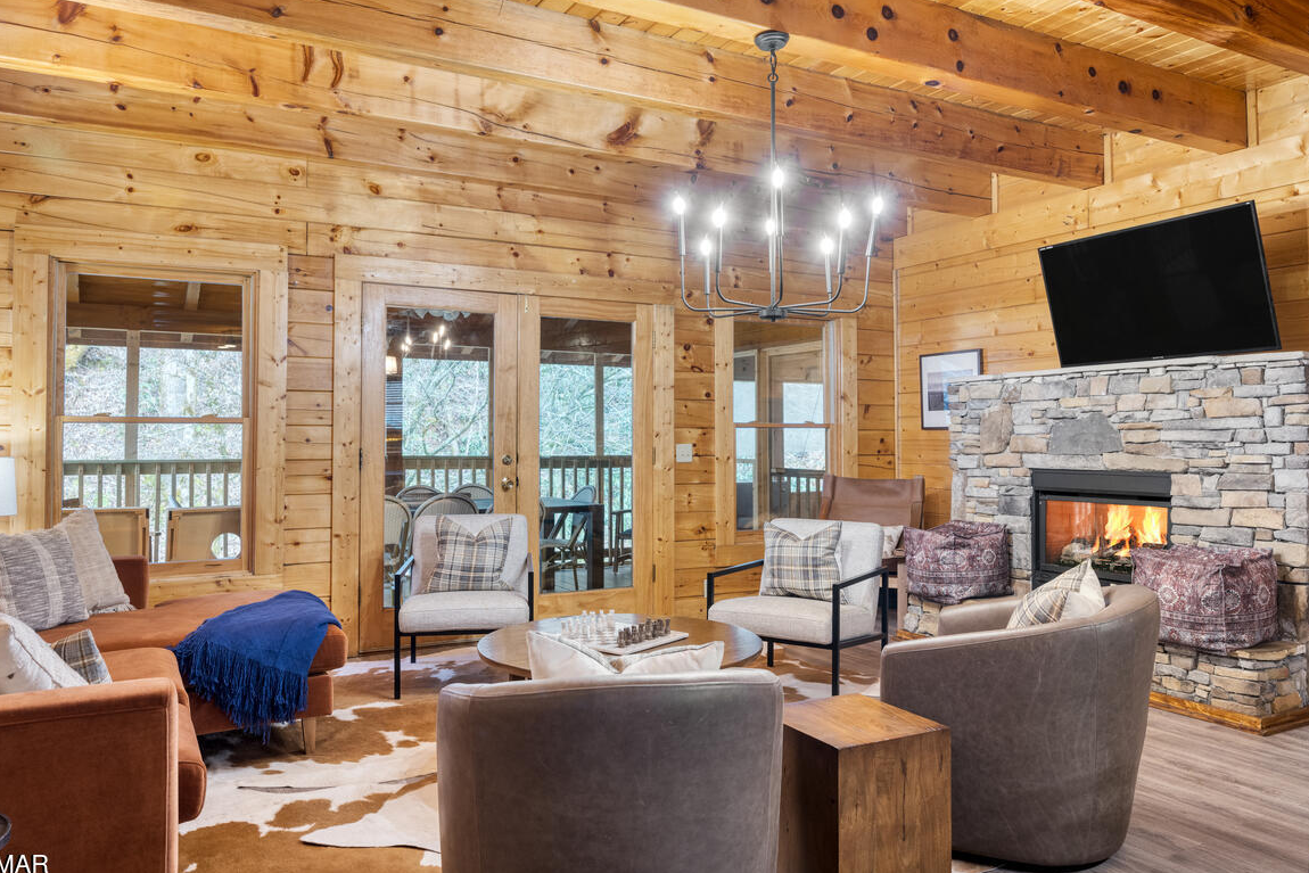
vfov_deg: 52.2
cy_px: 450
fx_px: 892
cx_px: 634
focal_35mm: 25
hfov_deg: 72.5
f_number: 8
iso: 200
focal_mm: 23.5
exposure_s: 1/2
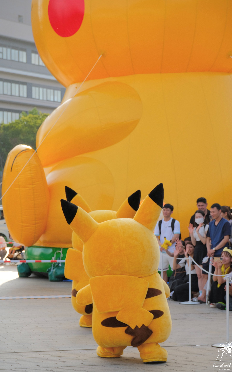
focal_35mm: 108
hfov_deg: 12.1
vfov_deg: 19.3
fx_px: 1093
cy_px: 187
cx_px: 122
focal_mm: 70
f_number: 5.6
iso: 800
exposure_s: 1/800
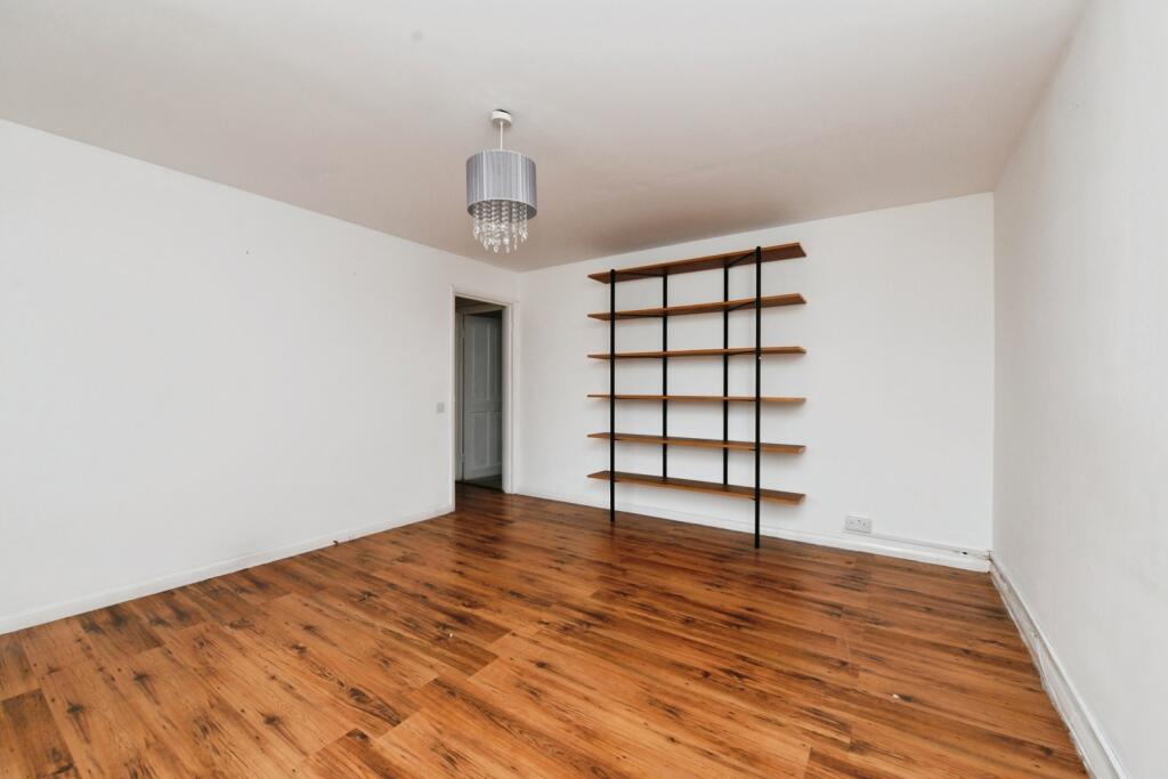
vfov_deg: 81.2
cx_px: 584
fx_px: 454
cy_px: 390
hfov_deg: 104.2
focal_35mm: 14
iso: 640
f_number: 8
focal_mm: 14
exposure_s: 1/60
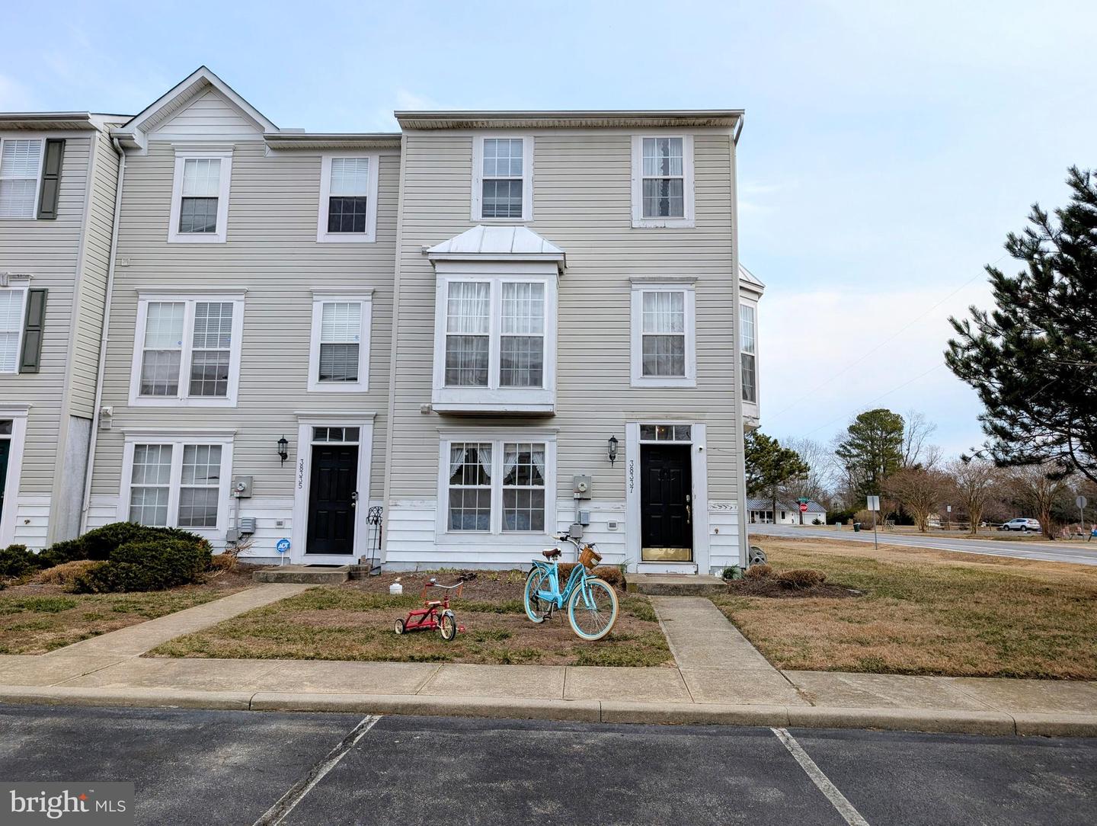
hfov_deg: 71.5
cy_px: 413
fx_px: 762
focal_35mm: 24
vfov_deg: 56.9
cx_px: 548
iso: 21
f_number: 1.68
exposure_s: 1/903
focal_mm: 6.9
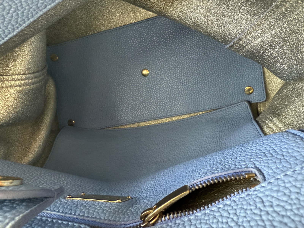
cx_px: 152
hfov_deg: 71.6
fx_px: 211
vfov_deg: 56.8
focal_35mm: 24
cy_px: 114
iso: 640
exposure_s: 1/60
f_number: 2.2
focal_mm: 2.22
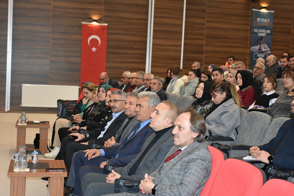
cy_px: 98
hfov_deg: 33.4
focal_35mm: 60
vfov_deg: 22.6
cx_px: 147
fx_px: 490
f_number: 4.5
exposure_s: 1/60
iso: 1250
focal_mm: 40
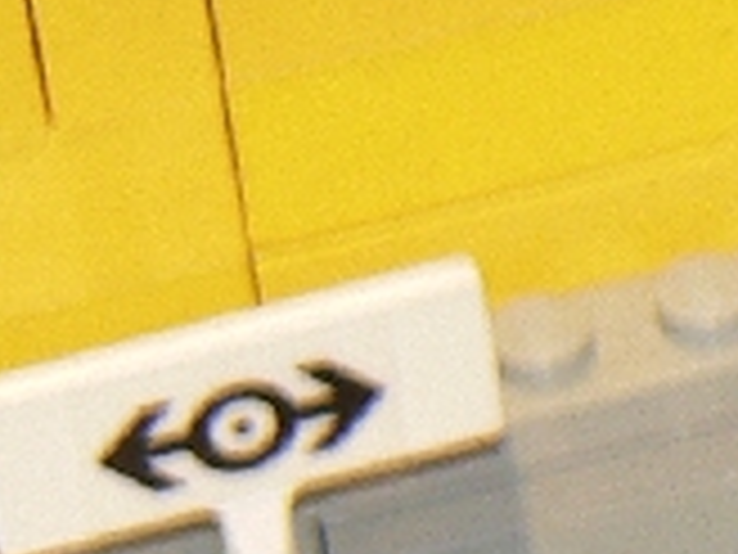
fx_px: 14902
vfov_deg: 2.1
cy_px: 1027
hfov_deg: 2.8
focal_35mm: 699
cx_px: 2120
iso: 100
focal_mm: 18.6
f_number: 3.2
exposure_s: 1/30
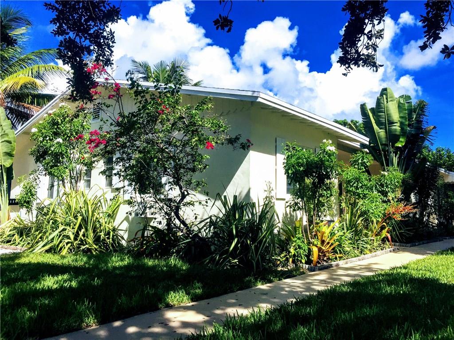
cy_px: 170
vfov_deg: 48.2
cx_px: 227
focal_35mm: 29
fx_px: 380
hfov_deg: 61.7
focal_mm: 4.15
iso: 32
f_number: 2.2
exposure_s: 1/2825
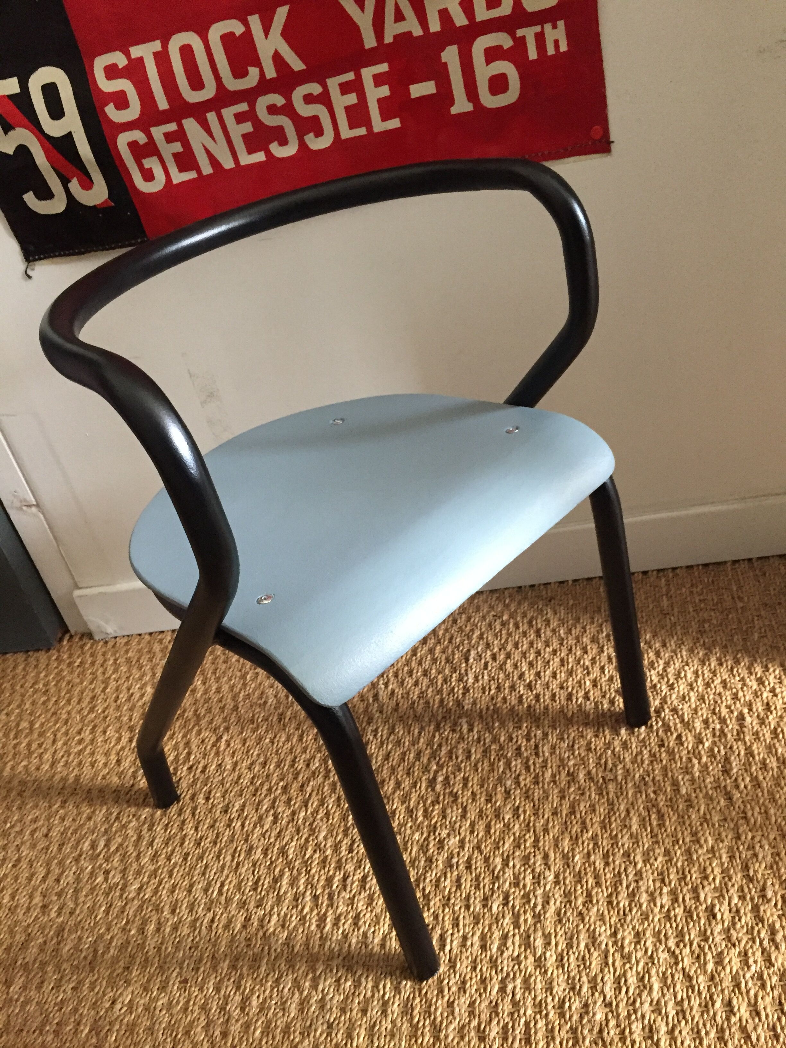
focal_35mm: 29
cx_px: 393
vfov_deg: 61.7
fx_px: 878
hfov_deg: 48.2
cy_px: 524
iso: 250
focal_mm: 4.15
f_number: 2.2
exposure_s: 1/25
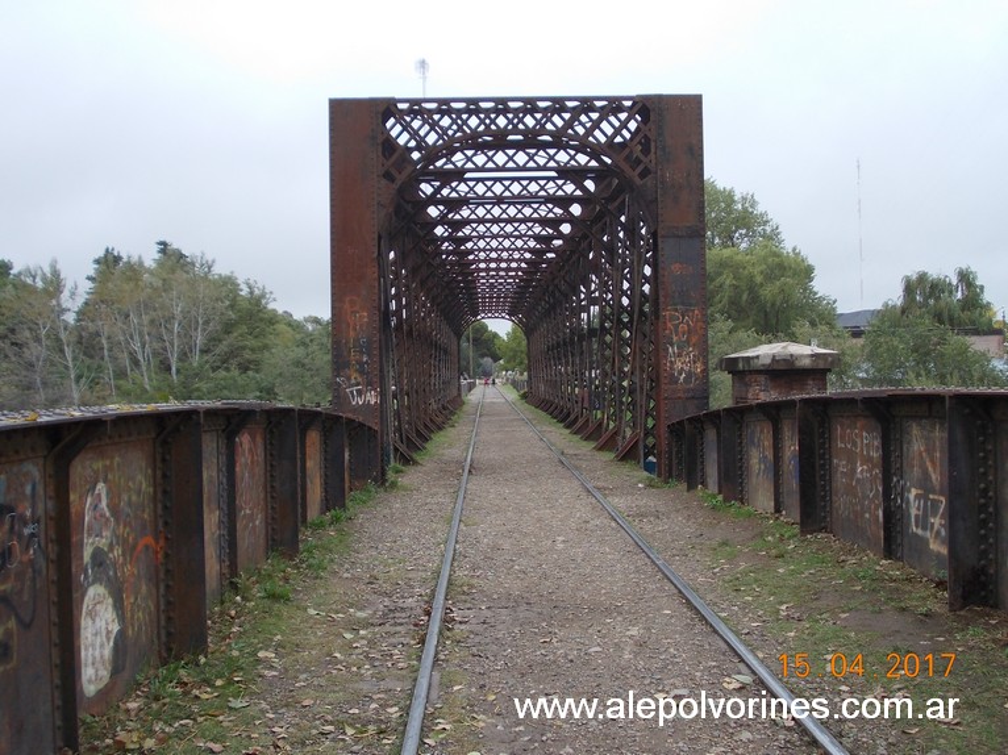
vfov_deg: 37.7
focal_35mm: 38
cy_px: 378
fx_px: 1106
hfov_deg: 49.0
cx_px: 504
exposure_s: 1/160
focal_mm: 5.3
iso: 80
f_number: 3.1
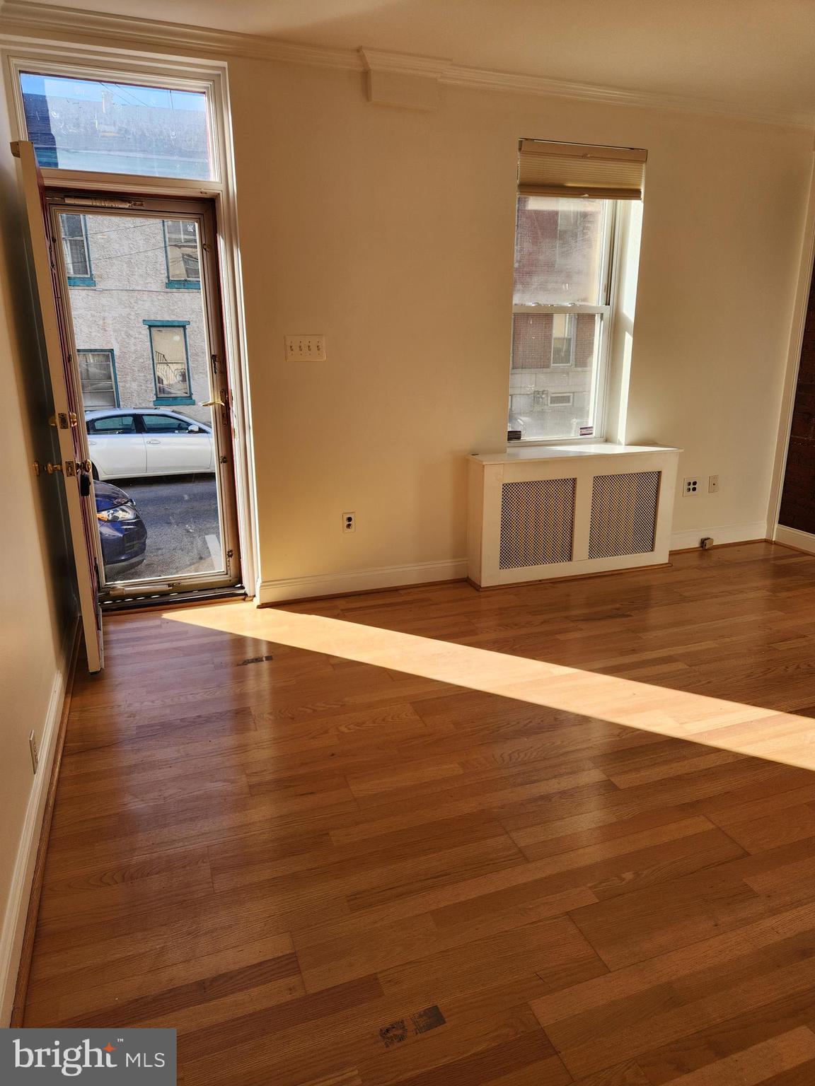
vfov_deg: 73.9
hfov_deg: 58.9
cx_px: 408
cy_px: 543
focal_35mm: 23
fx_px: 722
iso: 20
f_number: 1.8
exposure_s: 1/416
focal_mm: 5.4
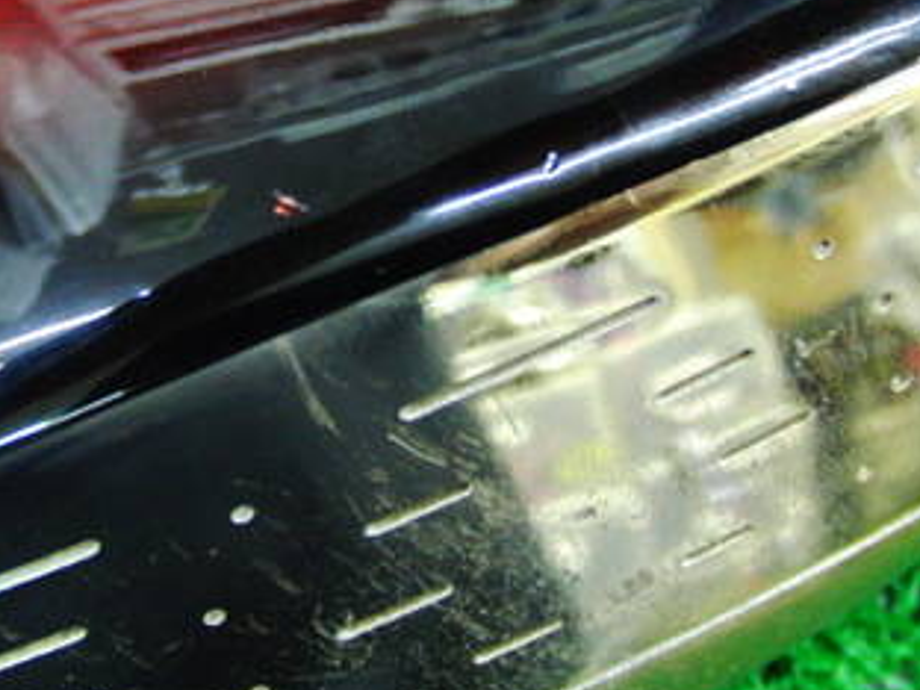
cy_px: 212
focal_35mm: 76
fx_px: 2020
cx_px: 419
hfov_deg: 25.6
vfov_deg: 19.3
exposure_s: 1/15
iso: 400
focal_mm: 6.42
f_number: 3.6
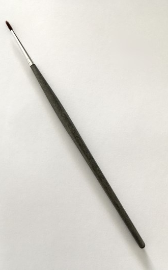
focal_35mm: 31
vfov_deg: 61.3
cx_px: 83
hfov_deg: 40.5
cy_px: 134
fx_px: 227
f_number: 2.2
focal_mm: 4.15
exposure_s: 1/33
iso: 250
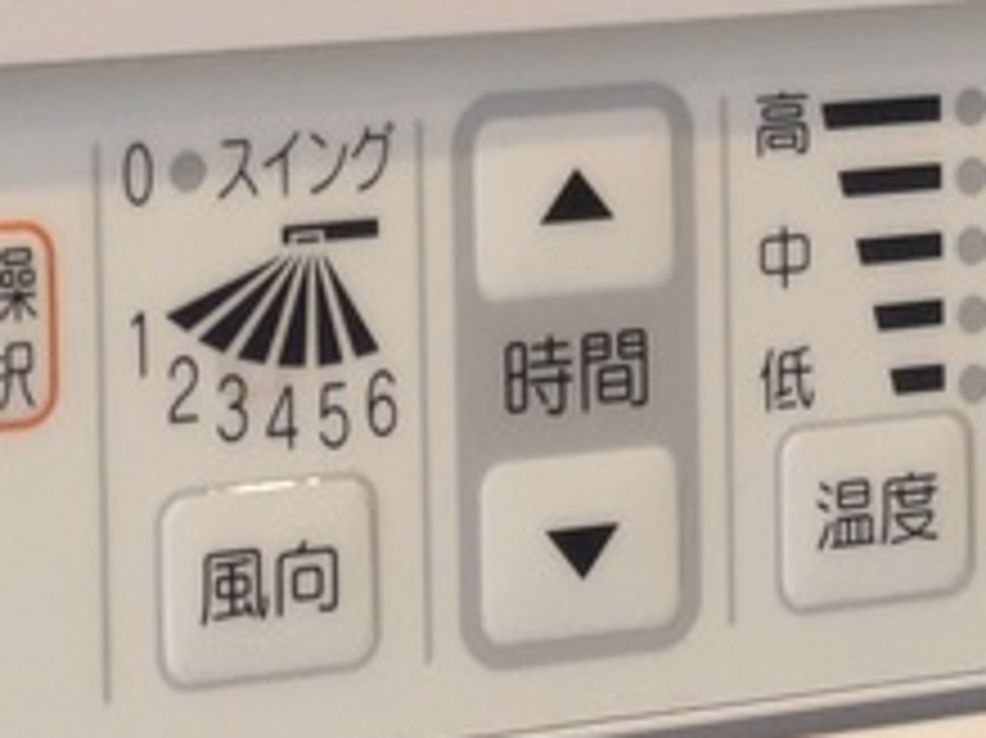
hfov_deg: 8.8
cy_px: -140
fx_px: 6377
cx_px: 558
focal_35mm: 224
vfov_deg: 6.6
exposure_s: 1/120
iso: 456
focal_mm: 5.43
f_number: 1.89
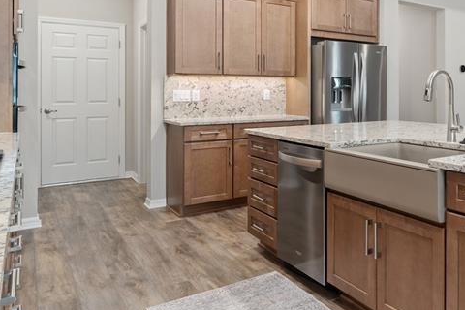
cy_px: 93
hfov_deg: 52.1
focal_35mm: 32
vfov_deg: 40.4
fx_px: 413
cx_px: 414
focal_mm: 10
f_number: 8
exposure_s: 1.6
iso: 100
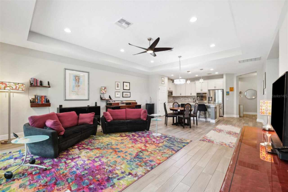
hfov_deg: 104.3
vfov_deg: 81.1
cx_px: 144
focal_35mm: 14
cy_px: 96
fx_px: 112
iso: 400
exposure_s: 1/8
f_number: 8
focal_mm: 14
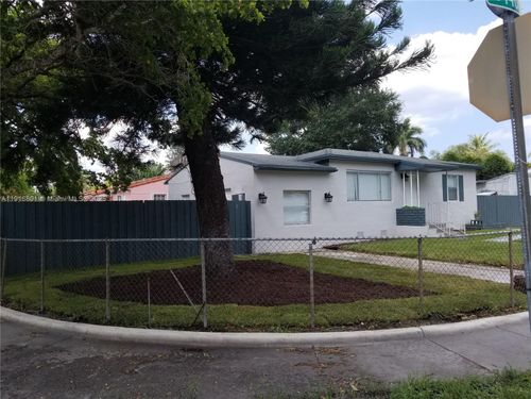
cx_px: 266
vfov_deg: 53.1
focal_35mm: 26
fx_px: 399
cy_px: 200
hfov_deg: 67.3
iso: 50
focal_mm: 4.25
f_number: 1.7
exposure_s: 1/1408
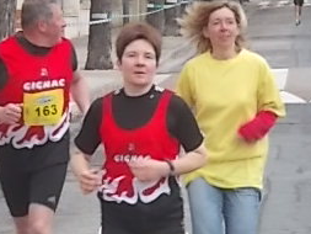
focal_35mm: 286
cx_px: 220
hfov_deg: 6.9
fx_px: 2571
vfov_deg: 5.2
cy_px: 197
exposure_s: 1/60
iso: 200
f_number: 5.8
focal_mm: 16
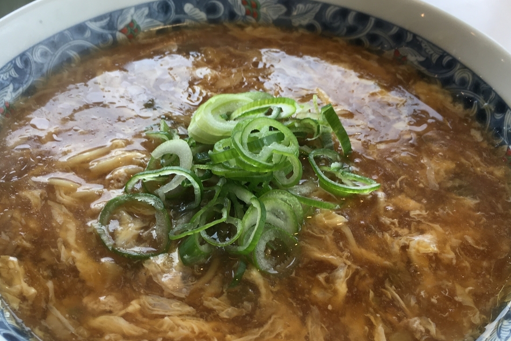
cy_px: 215
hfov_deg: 50.7
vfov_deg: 34.9
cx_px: 245
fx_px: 539
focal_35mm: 38
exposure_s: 1/60
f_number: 2.2
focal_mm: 4.15
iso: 25
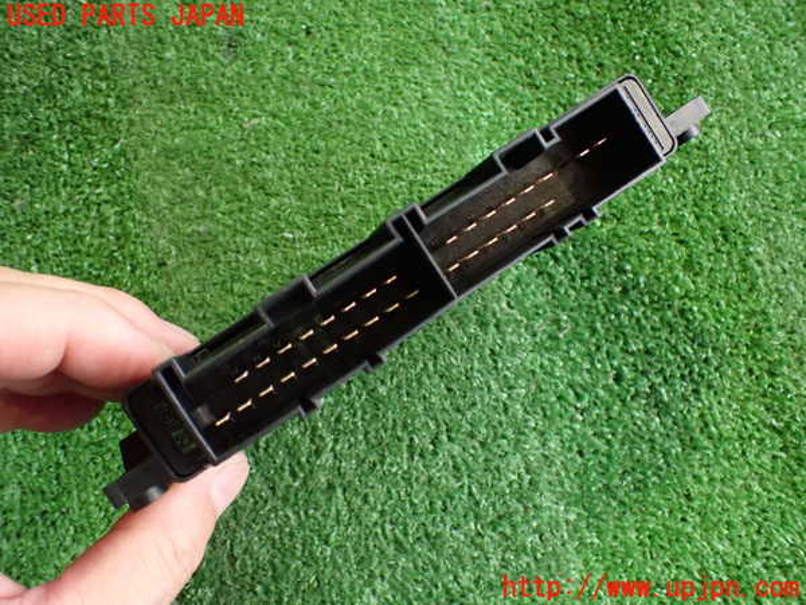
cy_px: 302
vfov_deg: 46.8
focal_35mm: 30
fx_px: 699
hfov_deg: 60.0
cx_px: 403
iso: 800
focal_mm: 5.4
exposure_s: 1/80
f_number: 2.3
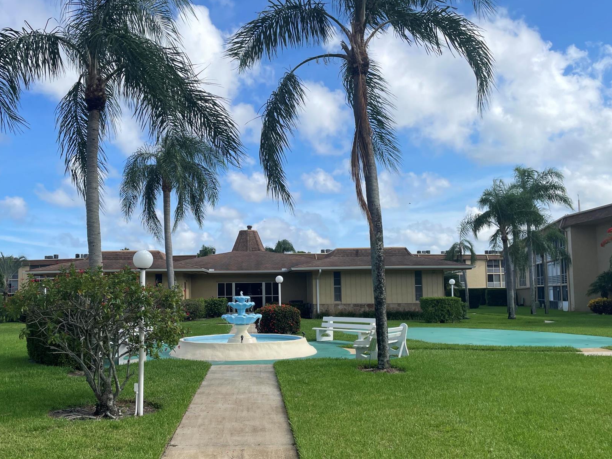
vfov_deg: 42.8
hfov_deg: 55.0
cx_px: 246
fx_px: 583
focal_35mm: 33
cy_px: 265
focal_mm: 4.2
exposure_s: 1/3509
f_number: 1.6
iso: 32
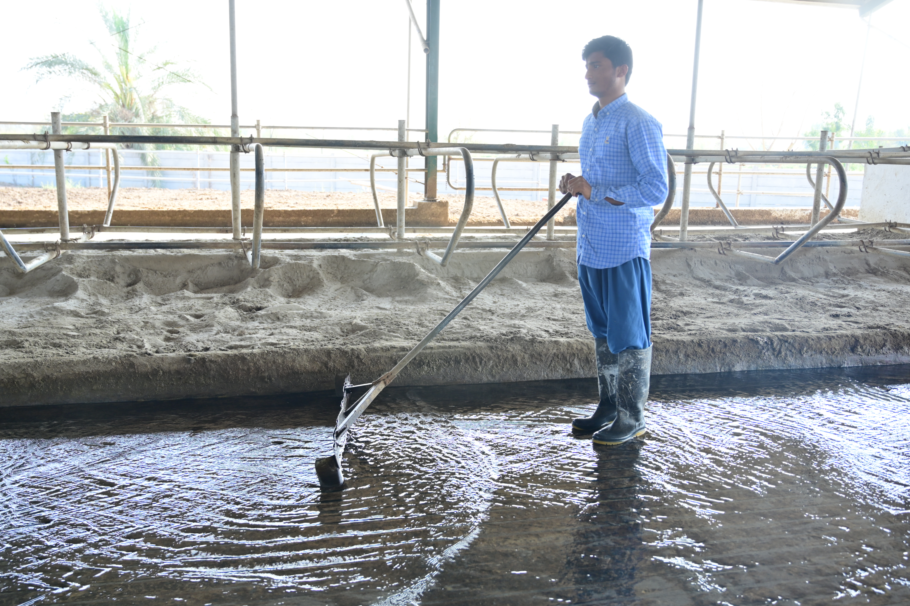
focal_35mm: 34
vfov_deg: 39.4
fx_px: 846
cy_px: 303
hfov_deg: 56.5
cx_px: 455
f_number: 4
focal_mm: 33.5
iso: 200
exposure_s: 1/100
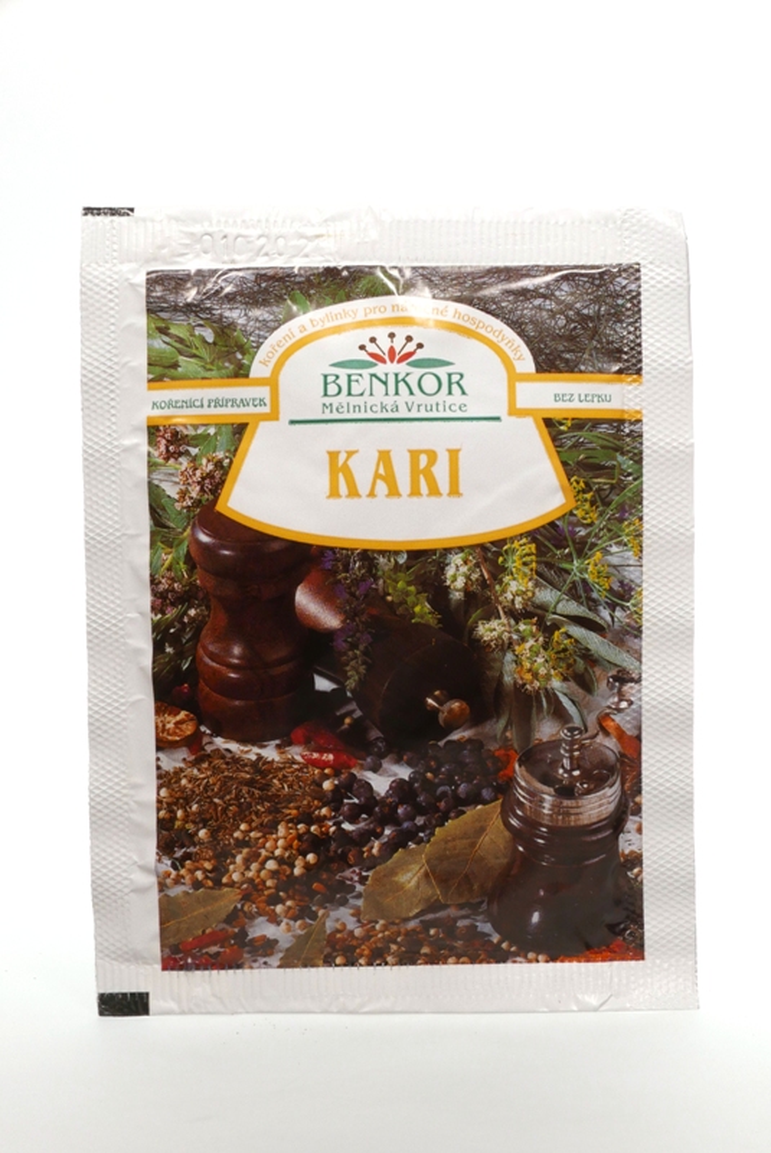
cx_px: 386
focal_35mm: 75
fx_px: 2404
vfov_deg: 27.0
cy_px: 576
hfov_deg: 18.2
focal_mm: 34
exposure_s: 1/30
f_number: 16
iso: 800
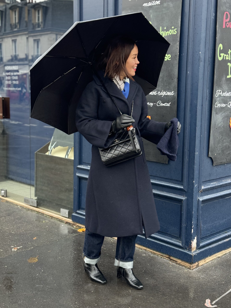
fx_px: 427
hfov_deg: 30.3
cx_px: 116
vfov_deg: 39.7
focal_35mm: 48
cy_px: 154
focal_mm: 6.86
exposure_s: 1/60
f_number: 1.78
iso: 250
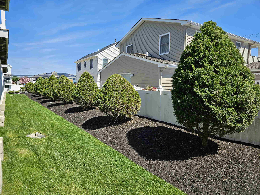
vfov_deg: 58.9
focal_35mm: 23
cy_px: 98
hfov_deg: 73.9
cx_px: 130
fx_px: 173
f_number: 1.7
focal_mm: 6.3
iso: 10
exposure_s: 1/616
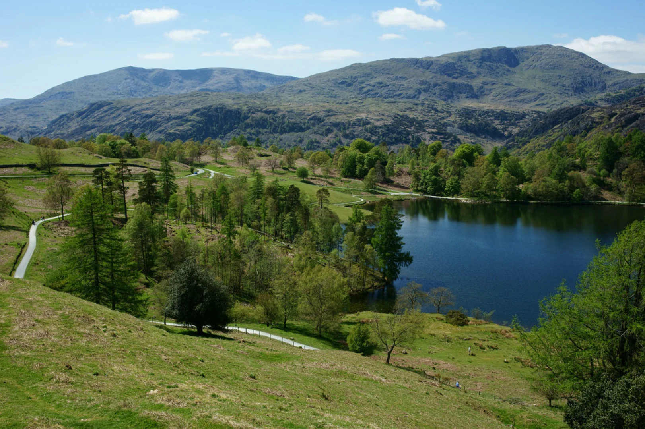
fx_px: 627
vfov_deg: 37.8
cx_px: 322
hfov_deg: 54.5
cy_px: 214
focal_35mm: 35
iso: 100
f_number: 8
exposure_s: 1/200
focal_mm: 35
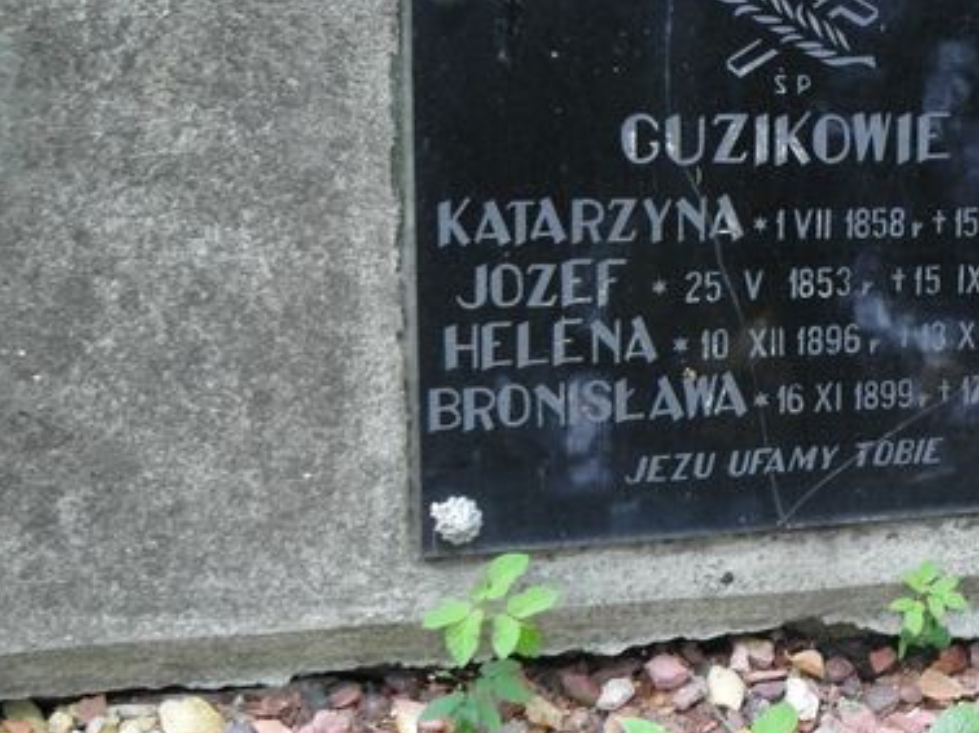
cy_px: 306
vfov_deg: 24.0
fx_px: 1724
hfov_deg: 31.0
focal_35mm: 61
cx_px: 756
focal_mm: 7.8
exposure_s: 1/45
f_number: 2.5
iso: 200
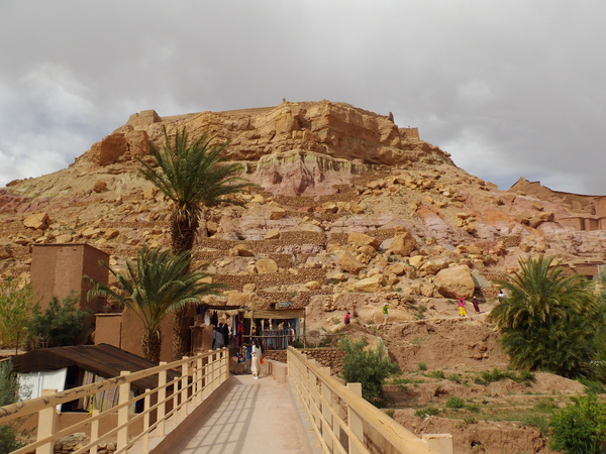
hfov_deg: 63.4
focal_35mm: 28
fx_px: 490
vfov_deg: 49.7
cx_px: 303
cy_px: 227
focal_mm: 5
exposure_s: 1/250
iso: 100
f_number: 9.3
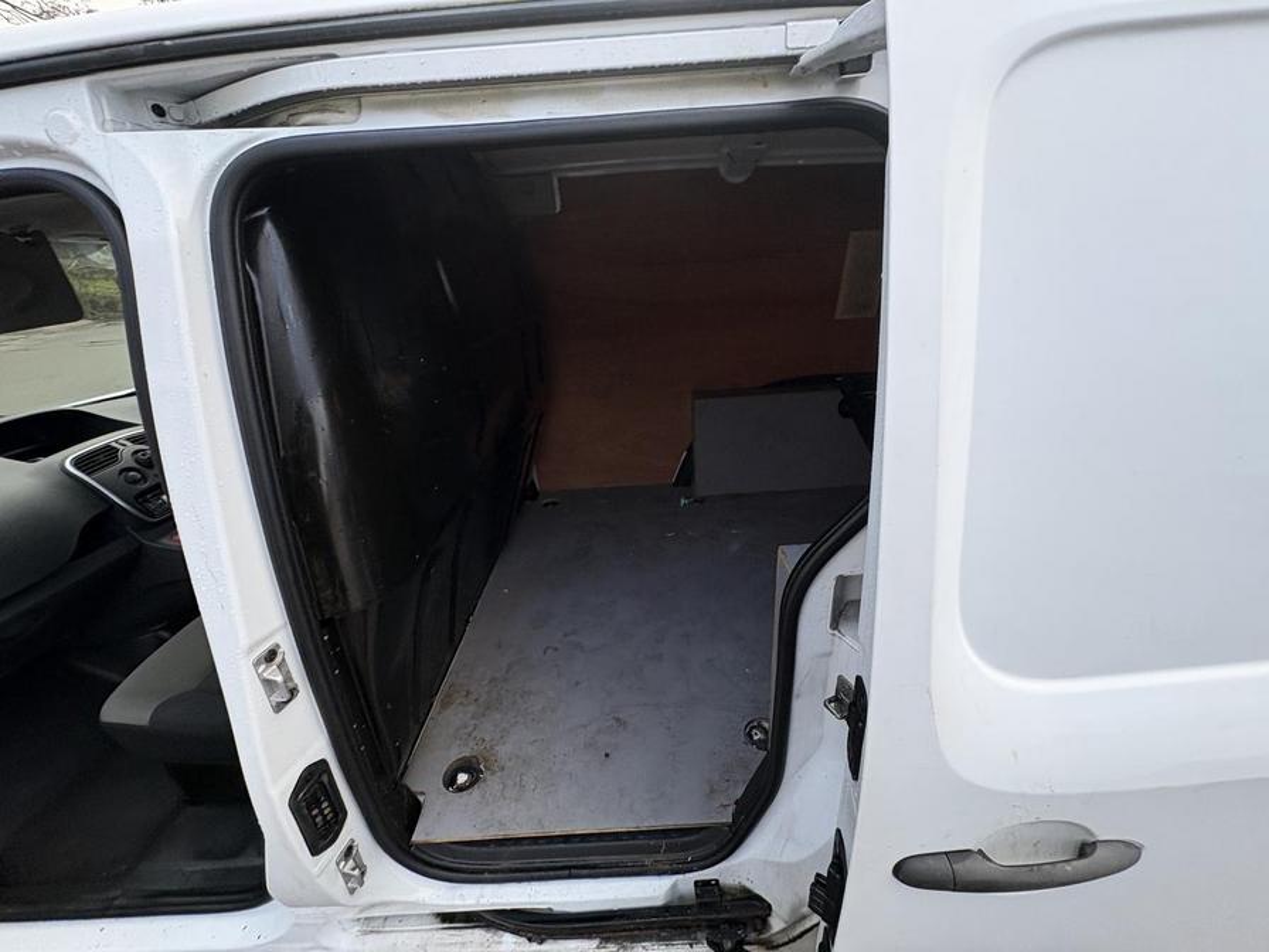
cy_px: 476
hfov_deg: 102.1
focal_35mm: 14
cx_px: 634
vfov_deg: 85.7
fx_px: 513
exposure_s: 1/137
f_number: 2.2
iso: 125
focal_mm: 2.22
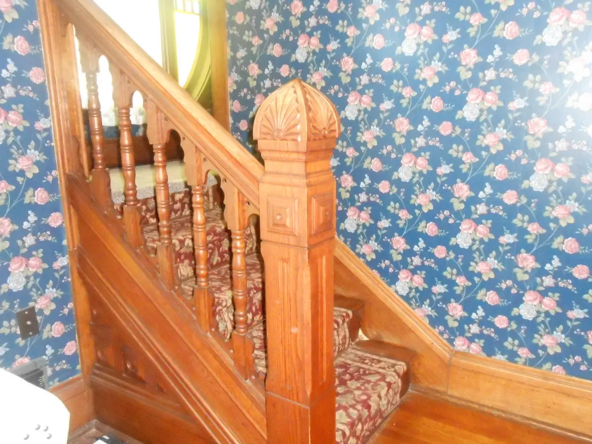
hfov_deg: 60.0
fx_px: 513
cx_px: 296
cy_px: 222
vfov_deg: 46.8
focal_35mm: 30
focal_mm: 5.3
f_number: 3.8
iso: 1600
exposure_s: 1/25
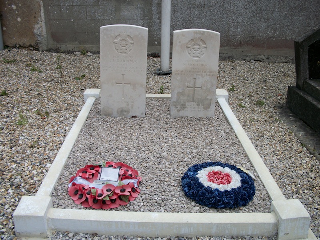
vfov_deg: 40.7
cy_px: 120
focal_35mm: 35
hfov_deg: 52.6
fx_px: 324
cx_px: 160
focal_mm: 6.3
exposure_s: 1/160
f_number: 8.8
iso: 80
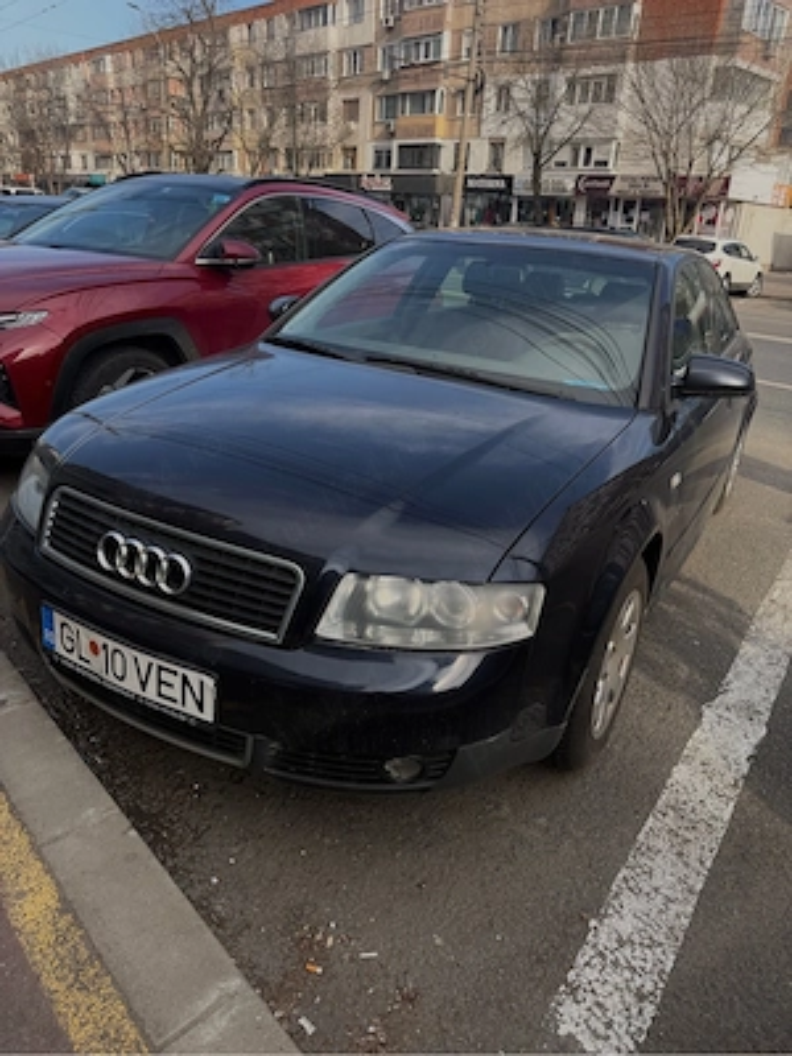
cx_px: 396
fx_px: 732
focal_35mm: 24
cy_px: 528
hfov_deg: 56.8
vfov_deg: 71.6
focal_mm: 6.76
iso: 80
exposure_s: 1/898
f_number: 1.78
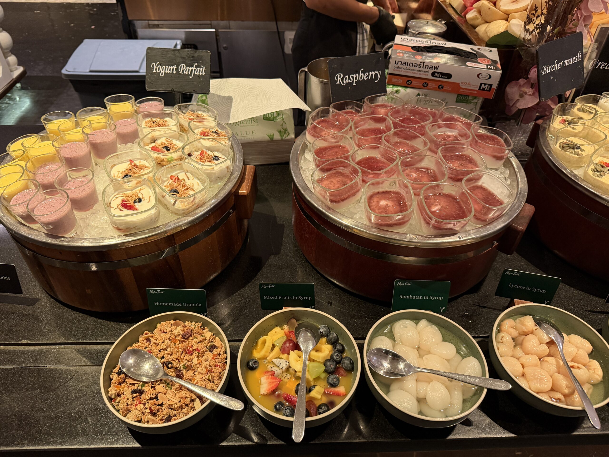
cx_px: 304
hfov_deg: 71.6
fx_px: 422
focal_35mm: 24
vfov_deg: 56.8
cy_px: 228
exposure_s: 1/54
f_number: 1.78
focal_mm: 6.76
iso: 500
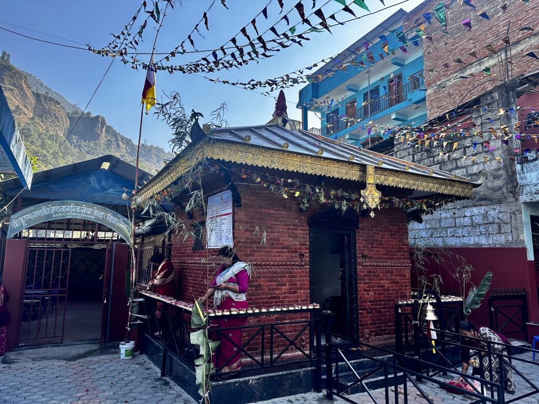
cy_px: 202
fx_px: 374
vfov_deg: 56.8
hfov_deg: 71.6
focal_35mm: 24
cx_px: 270
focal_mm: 6.86
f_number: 1.78
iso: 80
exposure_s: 1/857
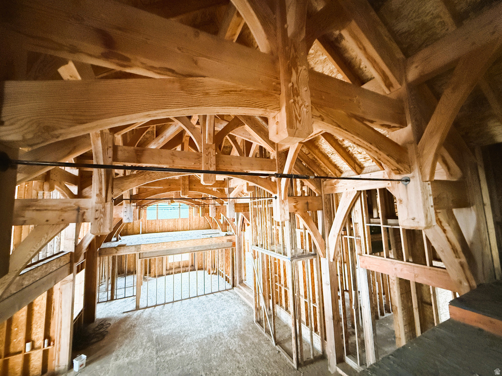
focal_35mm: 14
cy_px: 188
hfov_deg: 102.1
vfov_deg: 85.7
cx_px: 251
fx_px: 203
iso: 3200
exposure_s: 1/22
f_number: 2.2
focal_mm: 2.22
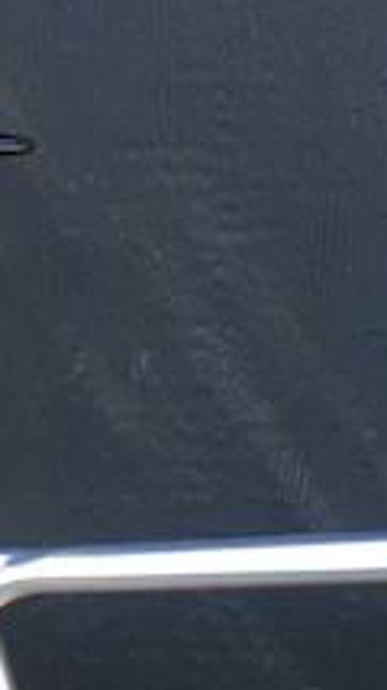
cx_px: 274
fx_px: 2158
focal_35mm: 118
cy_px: 903
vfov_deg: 17.1
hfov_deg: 10.2
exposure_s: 1/30
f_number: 2.2
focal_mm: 4.15
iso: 25
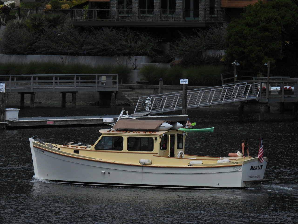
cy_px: 112
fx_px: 3443
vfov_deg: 3.7
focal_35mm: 400
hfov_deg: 5.0
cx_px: 149
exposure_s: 1/2000
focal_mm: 71.4
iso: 100
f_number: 5.6
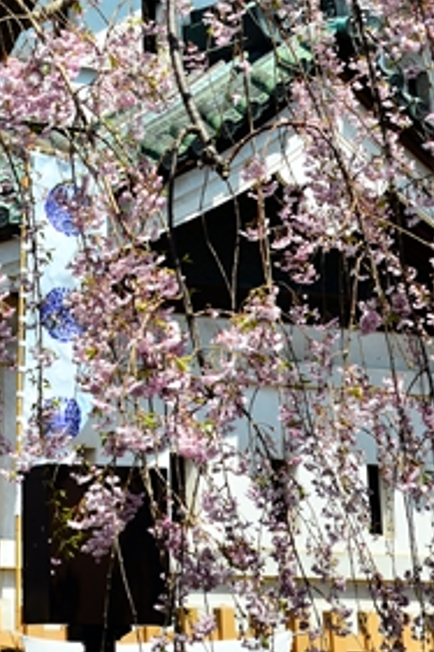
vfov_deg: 16.7
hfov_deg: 11.9
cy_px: -241
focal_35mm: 114
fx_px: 2064
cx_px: -14
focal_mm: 40
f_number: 11
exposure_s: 1/500
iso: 400
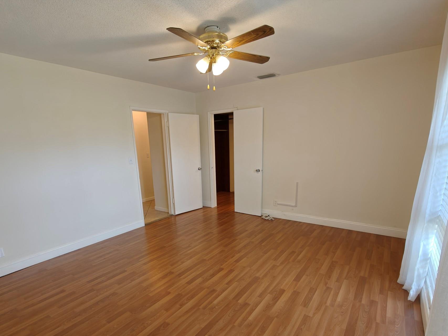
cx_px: 210
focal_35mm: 18
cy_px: 201
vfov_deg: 70.9
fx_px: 233
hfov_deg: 87.7
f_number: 2
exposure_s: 1/120
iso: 400
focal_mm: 2.3
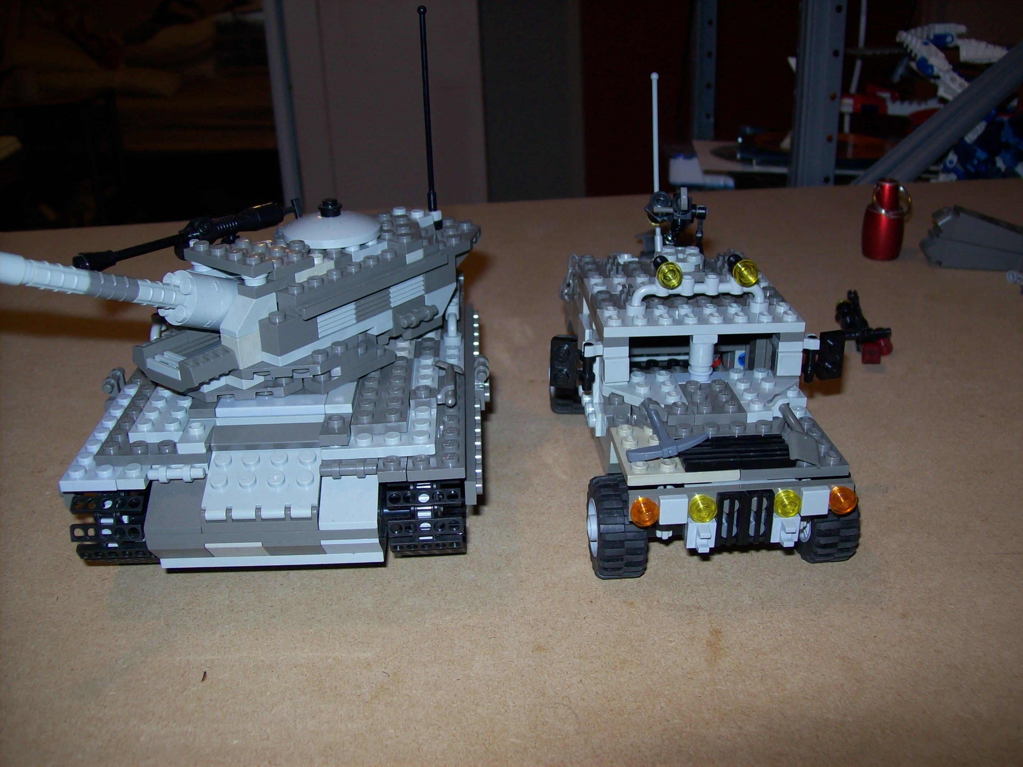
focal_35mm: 36
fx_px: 1064
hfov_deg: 51.4
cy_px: 384
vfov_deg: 39.6
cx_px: 512
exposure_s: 1/64
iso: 80
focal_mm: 6
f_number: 2.7
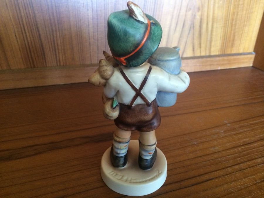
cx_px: 132
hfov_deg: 60.0
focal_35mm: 30
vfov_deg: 46.8
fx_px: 229
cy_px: 99
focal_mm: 4.12
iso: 320
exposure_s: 1/17
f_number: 2.2
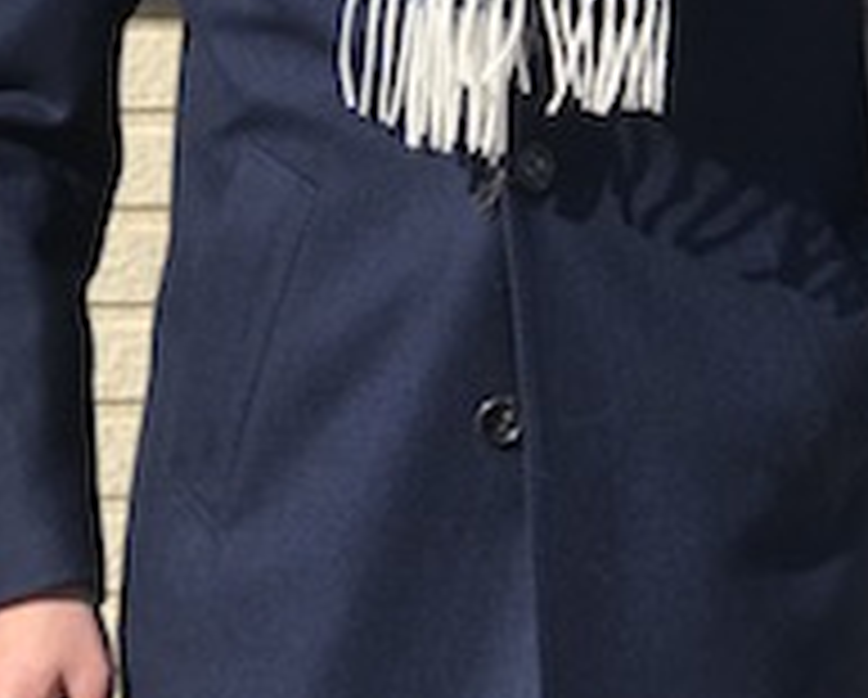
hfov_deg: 13.4
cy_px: 97
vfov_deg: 10.7
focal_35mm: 144
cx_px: 432
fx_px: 3705
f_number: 2.8
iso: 20
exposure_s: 1/772
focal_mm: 6.6
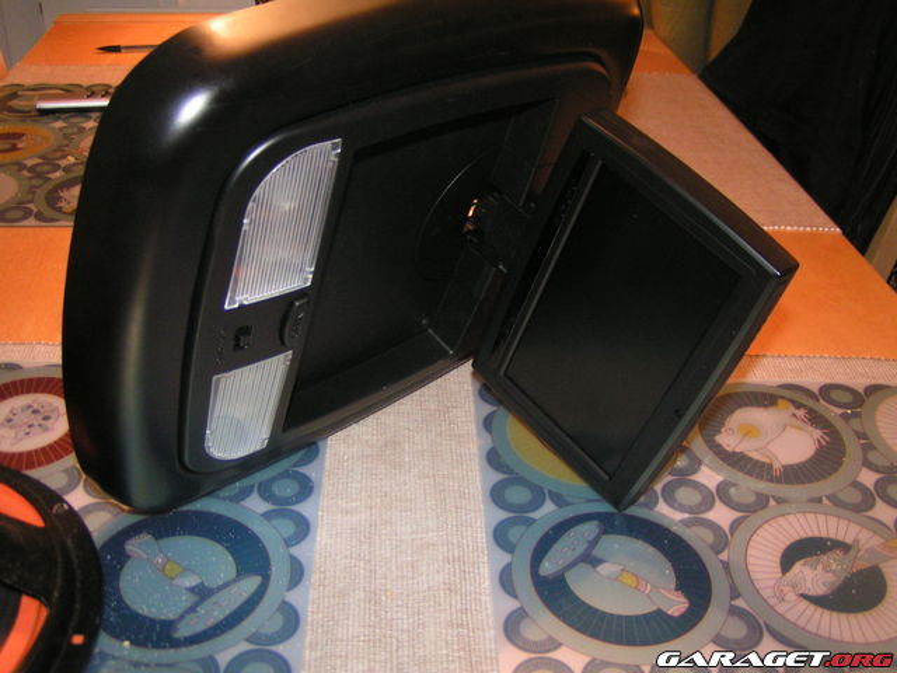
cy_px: 336
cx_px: 448
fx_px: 985
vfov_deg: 37.7
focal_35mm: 38
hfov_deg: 49.0
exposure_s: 1/40
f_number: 2.8
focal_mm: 5.8
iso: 200
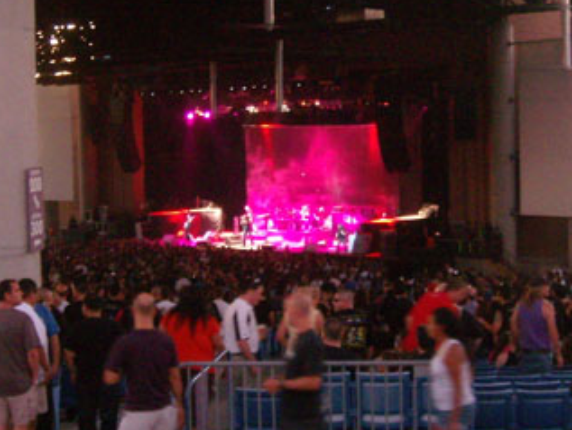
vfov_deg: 20.4
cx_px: 291
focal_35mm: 72
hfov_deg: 27.0
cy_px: 193
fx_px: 1190
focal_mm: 6.4
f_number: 3.5
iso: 400
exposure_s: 1/13.1
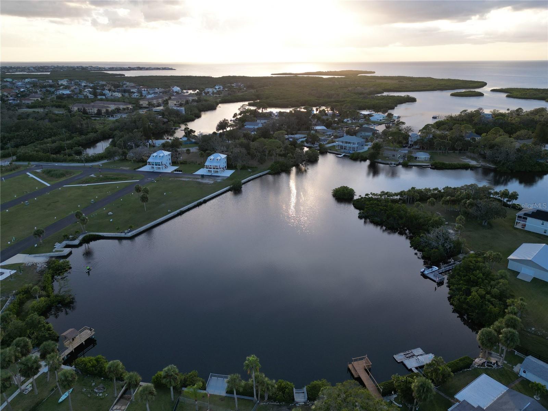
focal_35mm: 24
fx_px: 380
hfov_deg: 71.6
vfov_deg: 56.8
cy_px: 206
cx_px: 274
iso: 100
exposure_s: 1/640
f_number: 1.7
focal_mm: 6.72
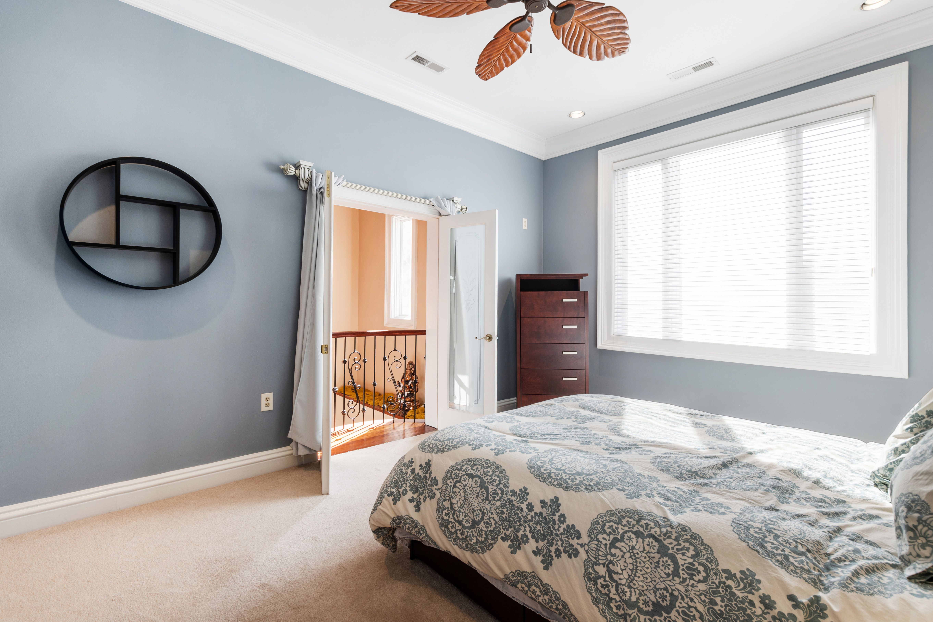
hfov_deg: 100.4
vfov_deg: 77.3
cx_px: 466
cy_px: 311
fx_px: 389
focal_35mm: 15
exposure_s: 1/5
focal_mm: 10
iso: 100
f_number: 8
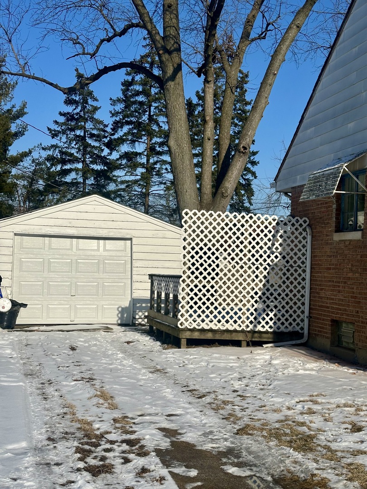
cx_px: 184
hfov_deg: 30.3
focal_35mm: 48
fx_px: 679
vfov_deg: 39.7
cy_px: 244
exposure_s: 1/10870
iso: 64
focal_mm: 6.86
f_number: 1.78
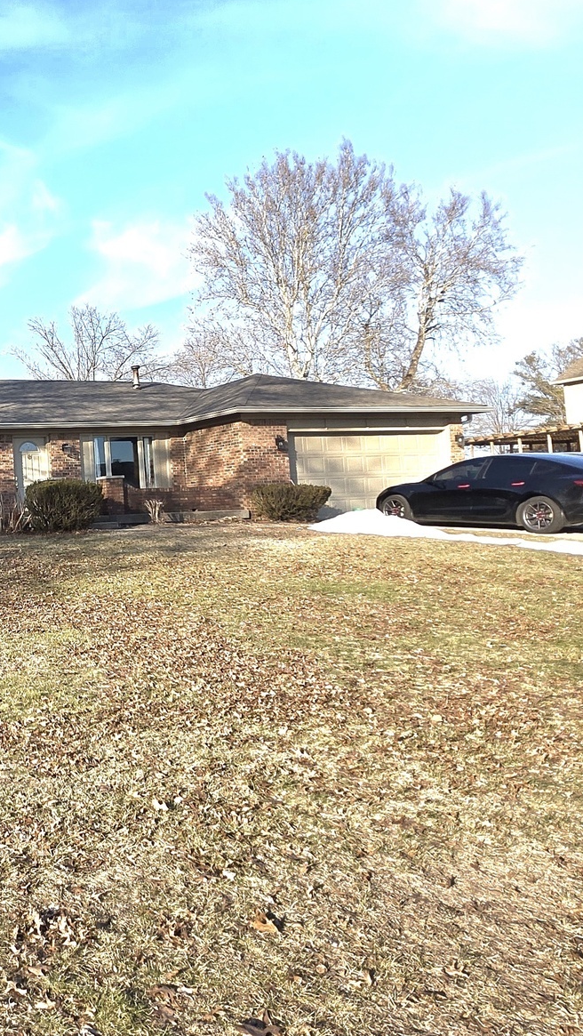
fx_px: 769
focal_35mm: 28
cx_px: -100
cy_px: 490
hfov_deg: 34.2
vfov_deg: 67.9
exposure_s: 1/833
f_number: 2.2
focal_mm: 1.7
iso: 25
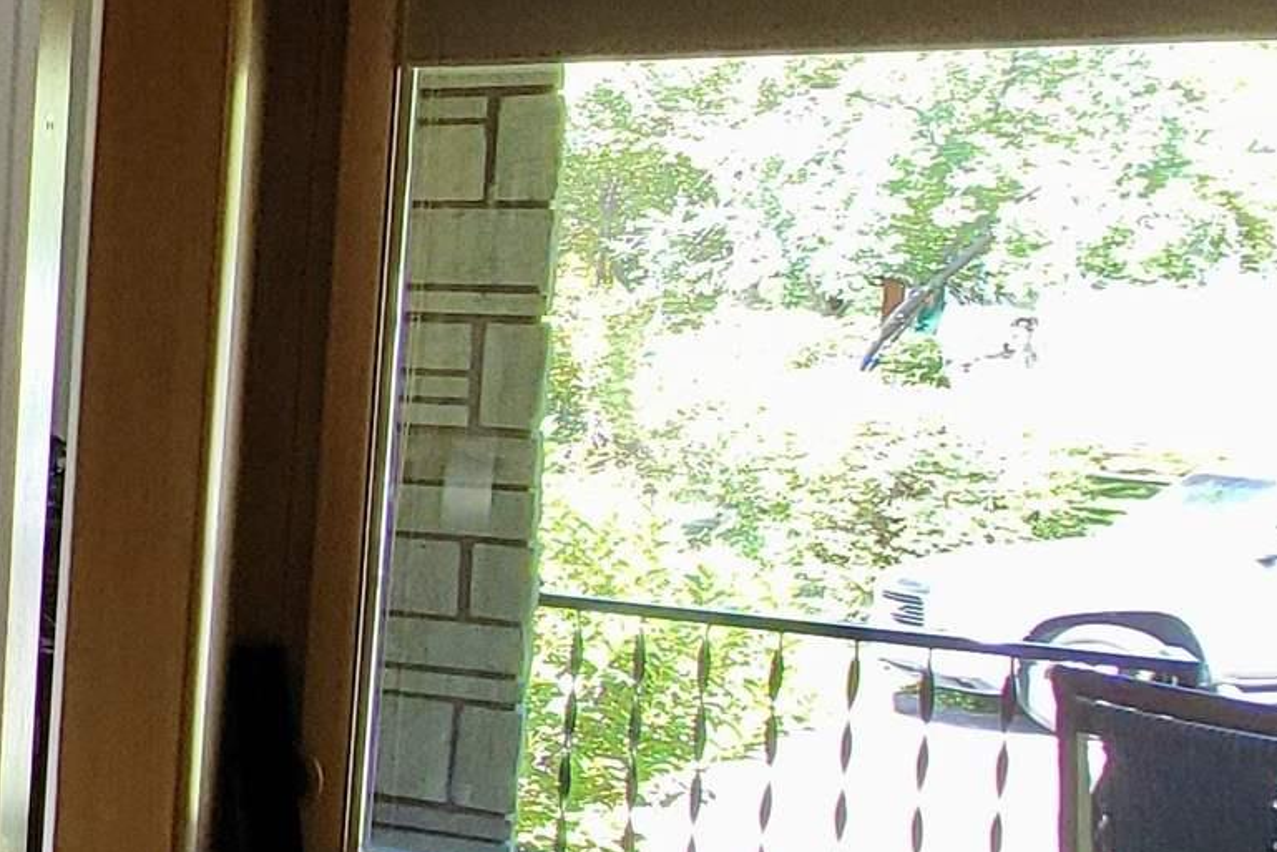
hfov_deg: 20.7
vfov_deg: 25.0
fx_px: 1916
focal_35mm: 54
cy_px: 316
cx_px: -1156
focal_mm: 2.2
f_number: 2.2
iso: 64
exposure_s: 1/60
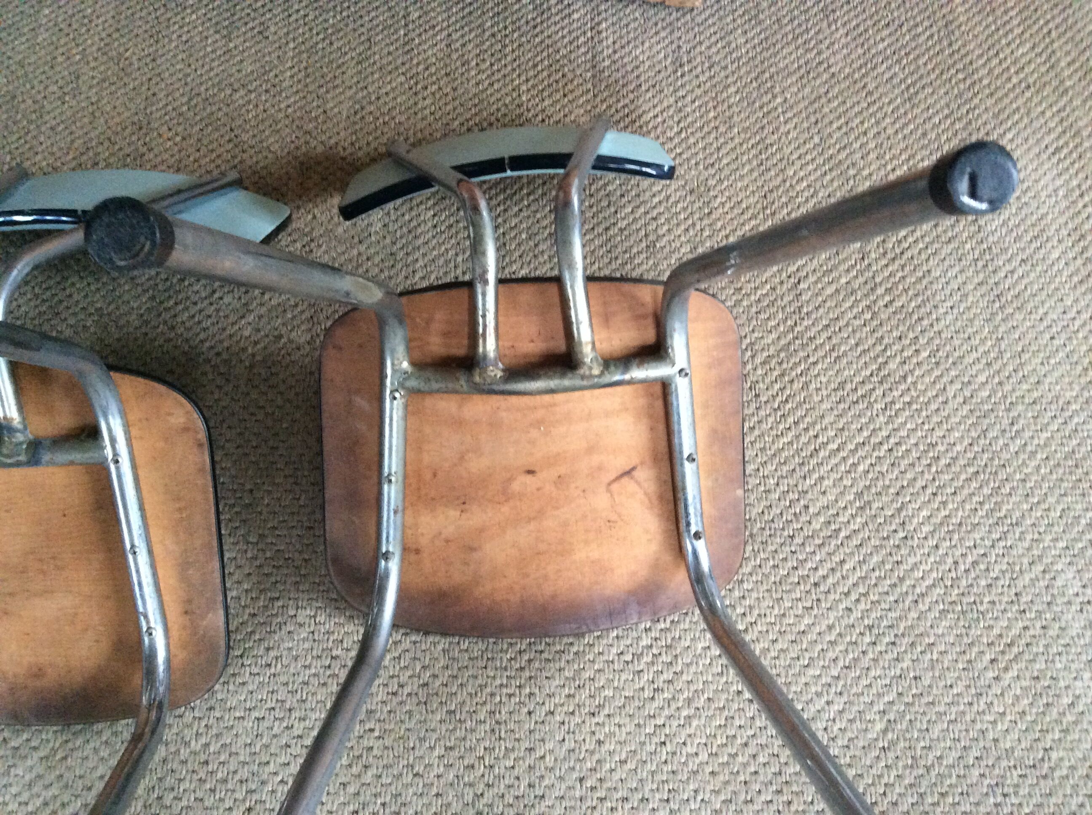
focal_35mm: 32
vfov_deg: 44.1
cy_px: 408
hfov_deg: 56.9
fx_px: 1008
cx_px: 546
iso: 320
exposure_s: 1/17
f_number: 2.4
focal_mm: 3.3
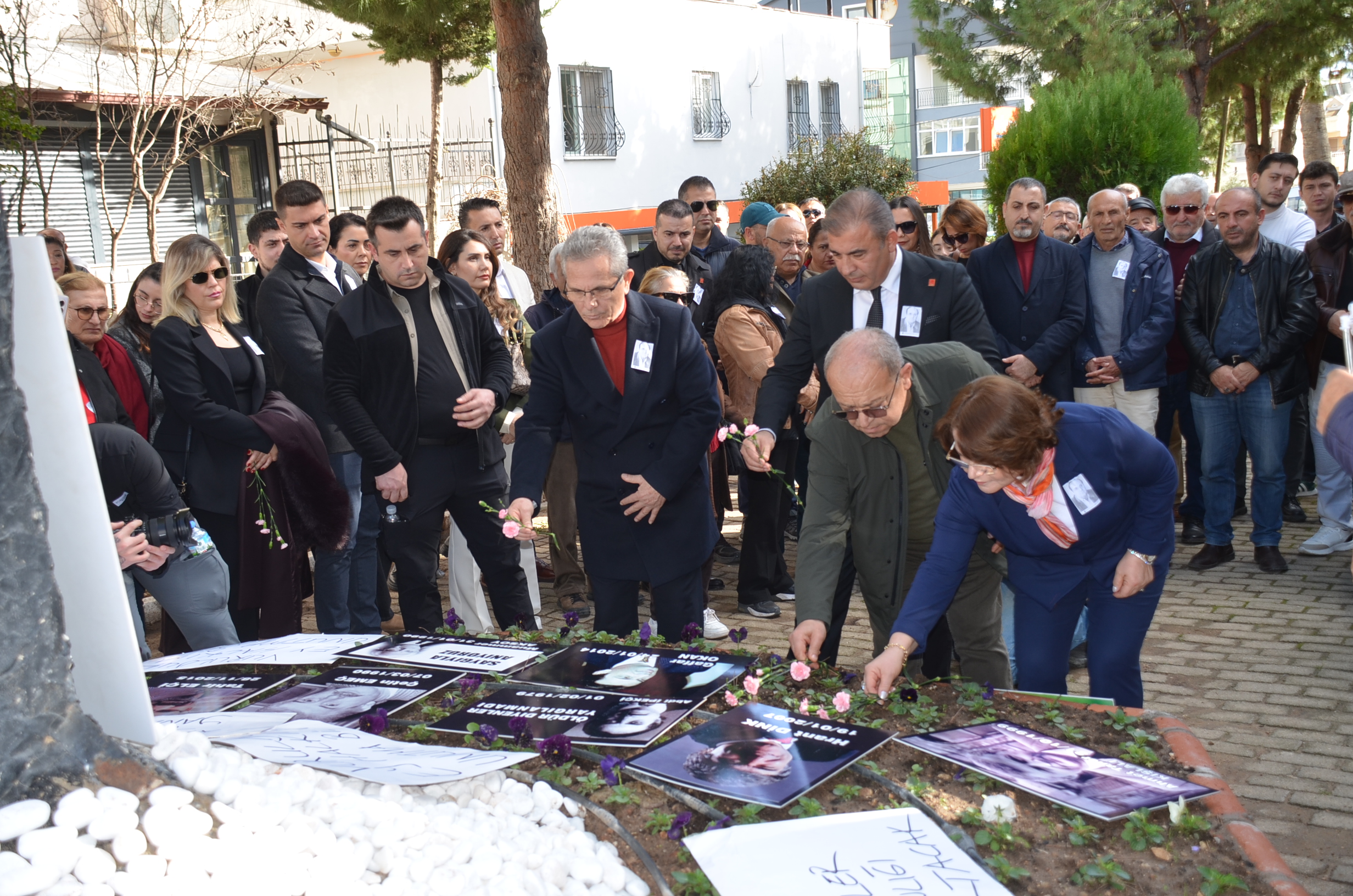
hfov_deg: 49.6
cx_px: 676
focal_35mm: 39
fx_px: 1463
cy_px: 448
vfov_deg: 34.1
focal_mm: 26
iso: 200
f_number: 3.8
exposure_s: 1/160
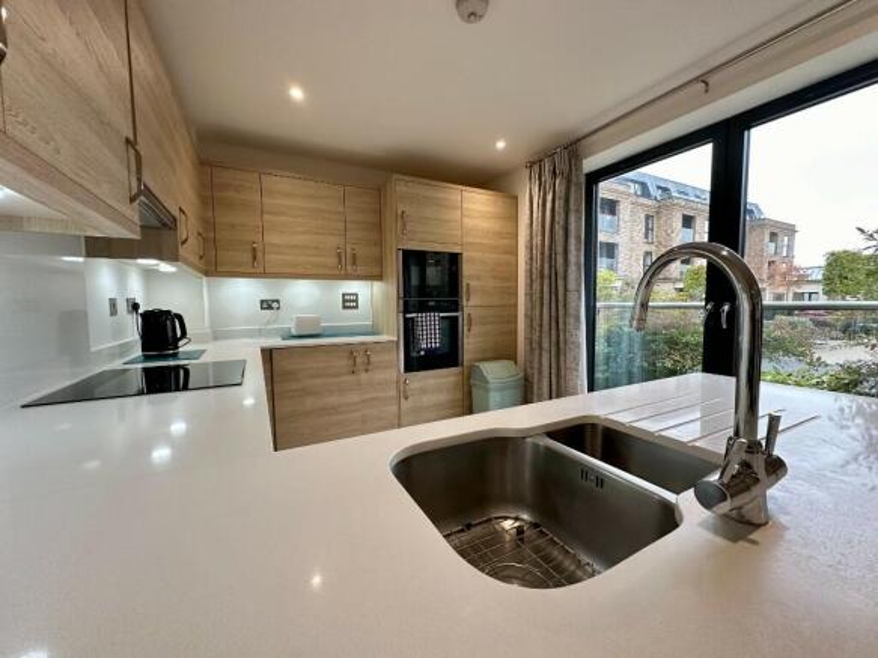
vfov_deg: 85.7
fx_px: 355
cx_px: 439
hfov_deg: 102.1
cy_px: 329
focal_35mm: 14
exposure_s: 1/100
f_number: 2.2
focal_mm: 2.22
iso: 250
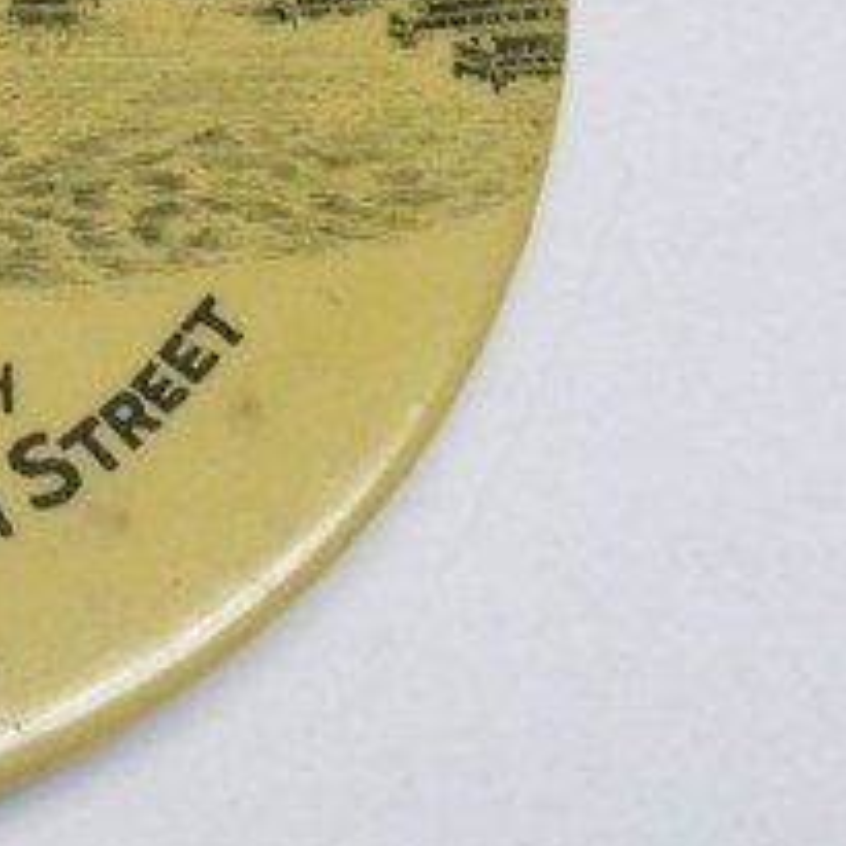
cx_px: -503
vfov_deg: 5.7
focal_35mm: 307
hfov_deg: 5.6
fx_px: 8489
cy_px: 62
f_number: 3.2
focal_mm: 18.8
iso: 160
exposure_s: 1/30
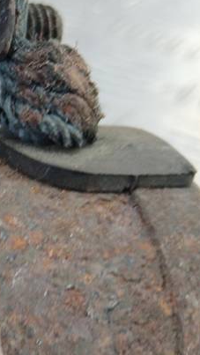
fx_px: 678
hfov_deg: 13.9
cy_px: 263
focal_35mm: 72
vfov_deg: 28.9
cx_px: -211
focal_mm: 3.98
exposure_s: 1/50
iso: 125
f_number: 1.8
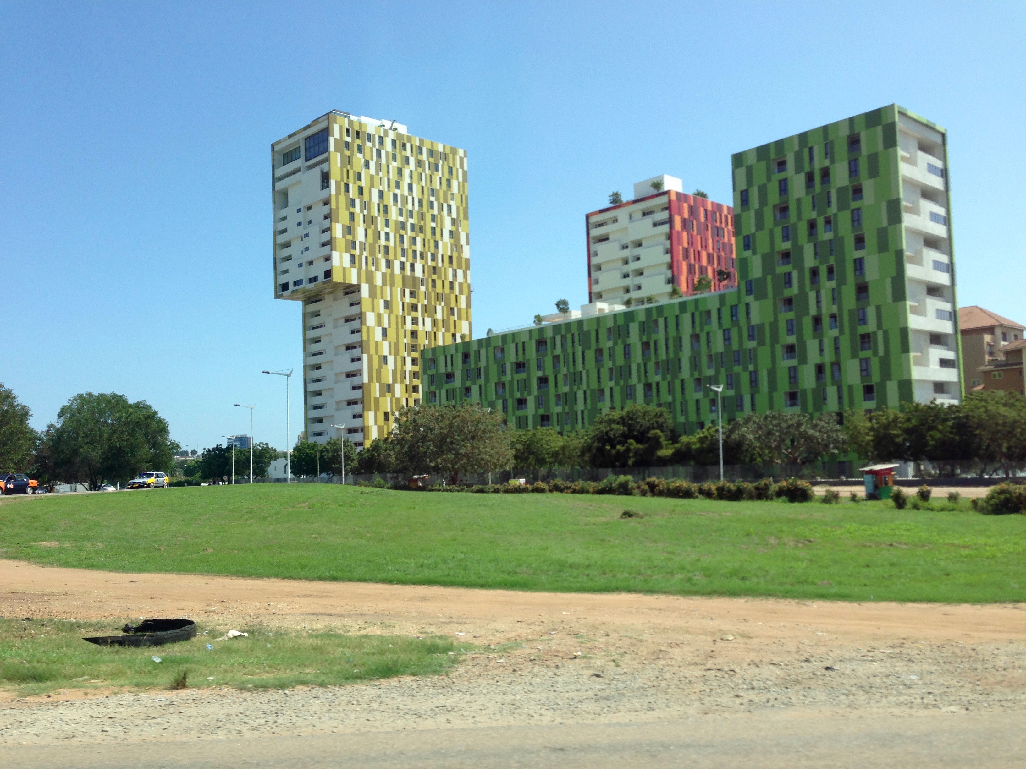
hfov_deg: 55.4
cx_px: 513
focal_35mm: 33
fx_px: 978
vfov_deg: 42.9
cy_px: 384
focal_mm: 4.12
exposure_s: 1/1004
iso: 50
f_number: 2.4
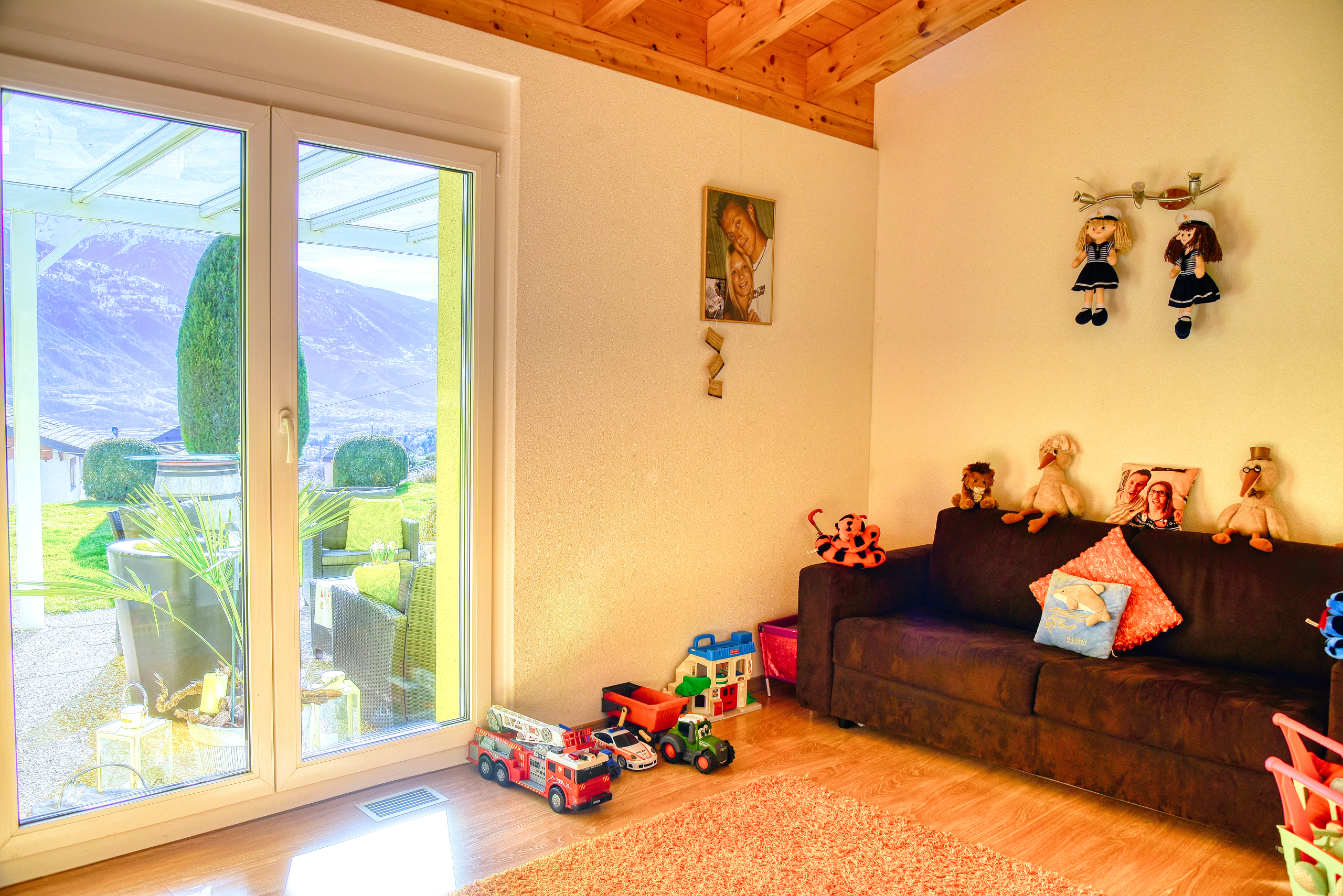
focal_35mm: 27
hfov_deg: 67.4
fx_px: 1008
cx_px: 672
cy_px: 448
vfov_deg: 48.0
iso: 250
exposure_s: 1/400
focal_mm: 27
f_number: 11
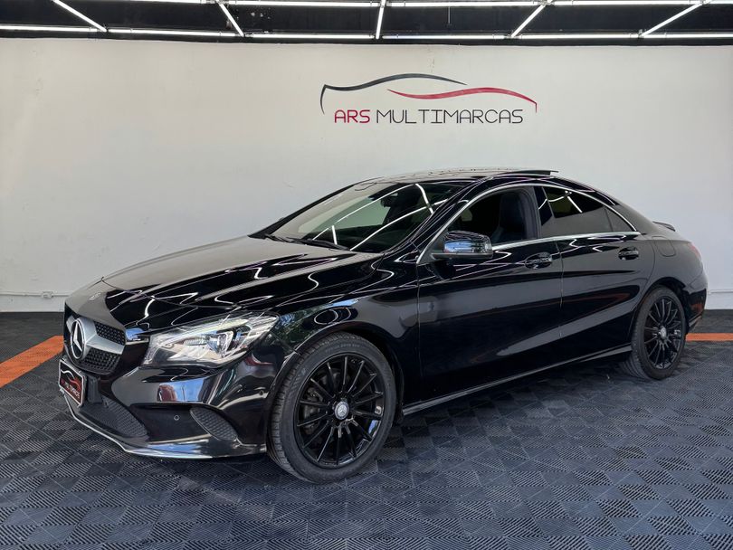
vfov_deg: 56.8
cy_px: 275
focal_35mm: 24
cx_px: 366
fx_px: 508
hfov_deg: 71.6
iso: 64
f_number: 1.78
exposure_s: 1/244
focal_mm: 6.76
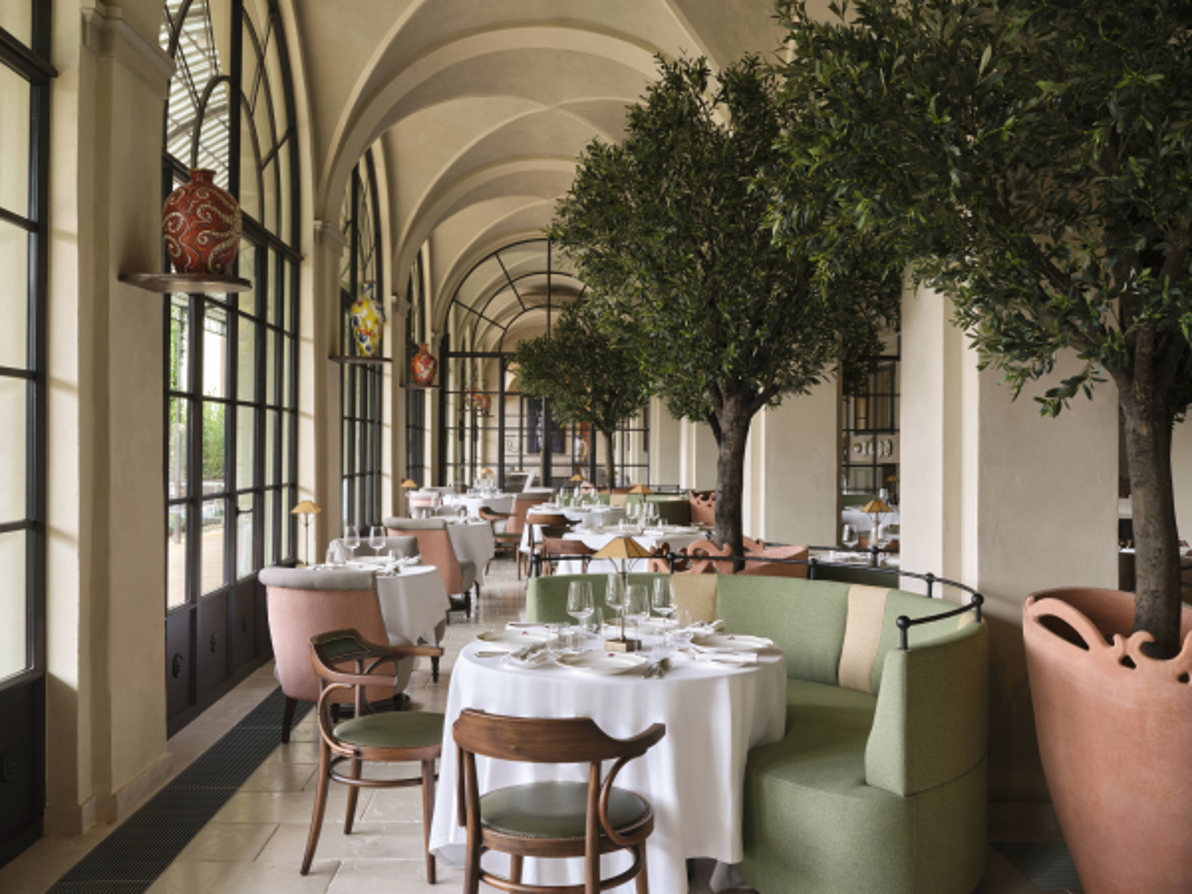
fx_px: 1102
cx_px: 596
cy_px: 447
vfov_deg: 44.2
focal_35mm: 32
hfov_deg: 56.8
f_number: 16
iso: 400
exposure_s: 1/1.59
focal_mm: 40.3
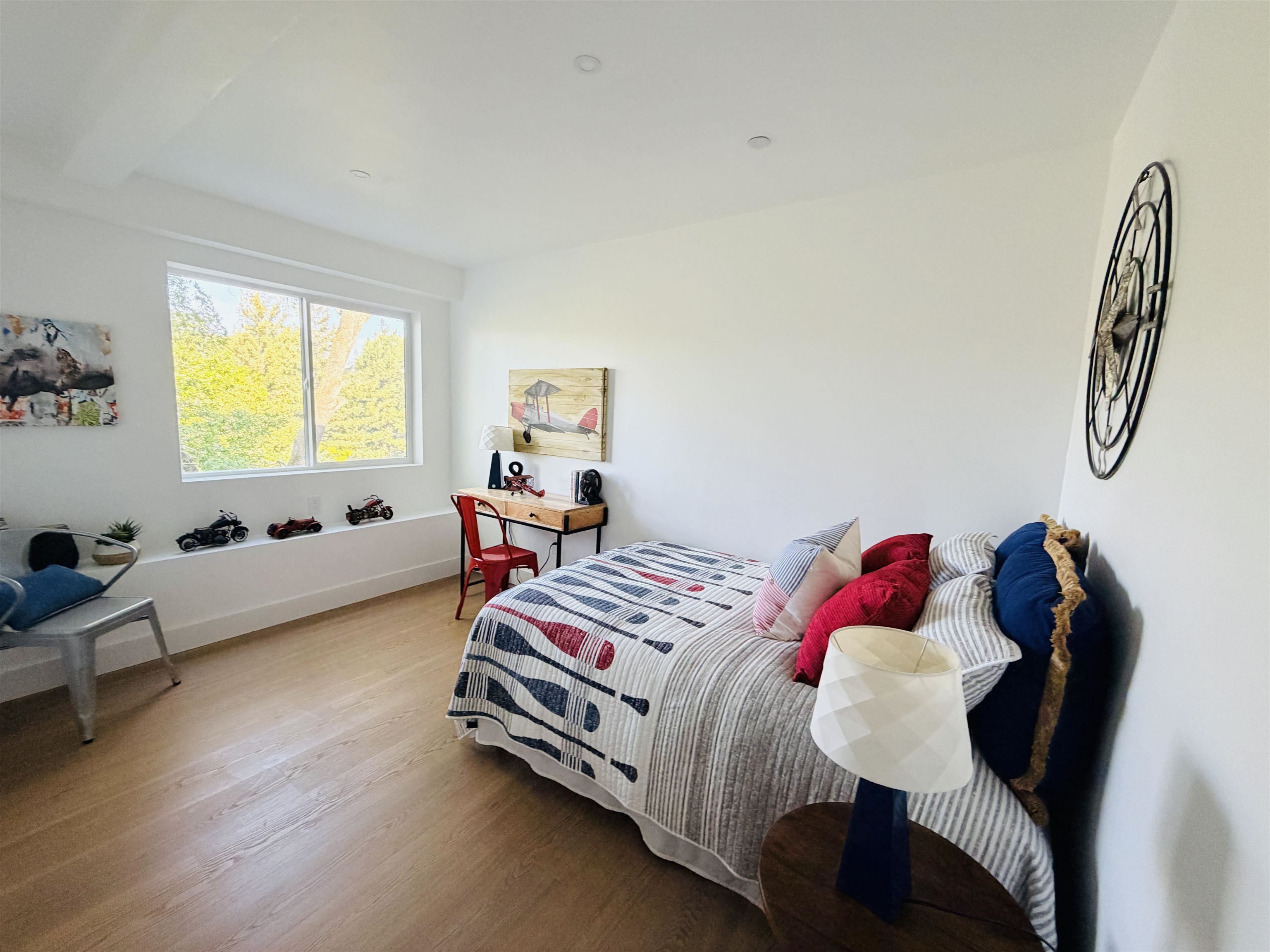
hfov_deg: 102.1
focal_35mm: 14
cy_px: 476
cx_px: 635
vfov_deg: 85.7
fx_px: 514
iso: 320
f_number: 2.2
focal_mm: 2.22
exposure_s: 1/121
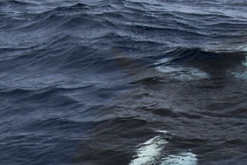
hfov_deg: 16.0
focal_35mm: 127
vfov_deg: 10.8
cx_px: 199
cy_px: 110
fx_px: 871
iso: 1250
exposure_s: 1/8000
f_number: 5
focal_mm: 78
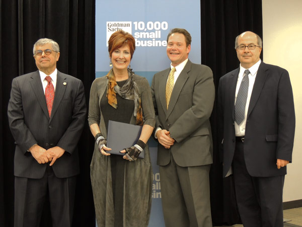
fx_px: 436
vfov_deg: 29.1
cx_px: 151
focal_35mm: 50
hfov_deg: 38.2
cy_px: 114
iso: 560
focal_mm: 8.9
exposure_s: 1/13
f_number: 3.6
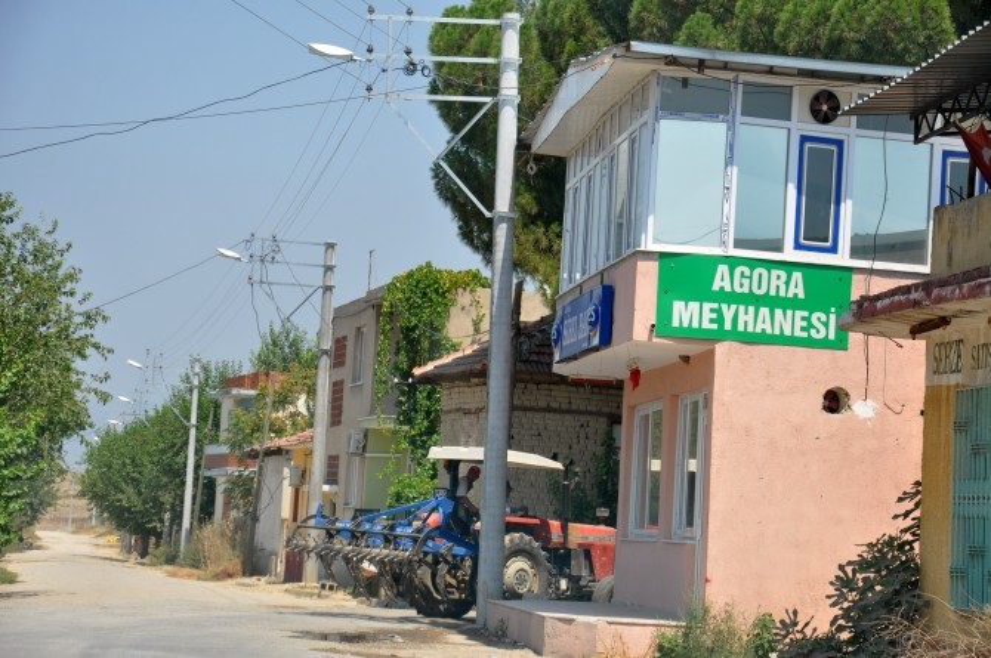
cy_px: 329
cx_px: 496
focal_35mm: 128
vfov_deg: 10.7
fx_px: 3505
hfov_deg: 16.1
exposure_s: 1/320
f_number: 9
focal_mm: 85
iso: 200
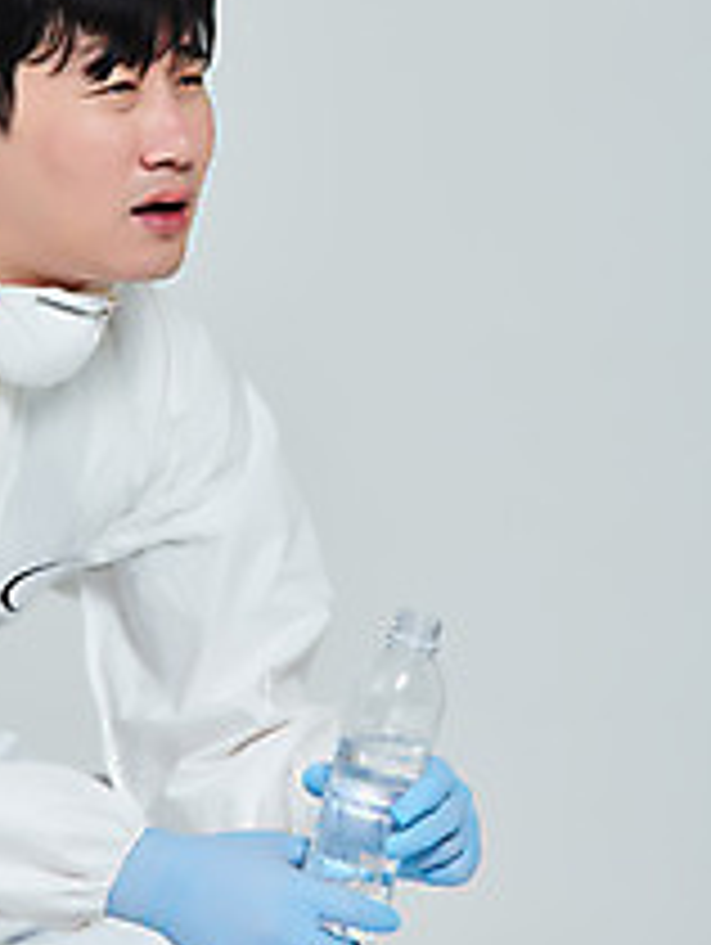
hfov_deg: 5.8
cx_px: 133
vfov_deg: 7.7
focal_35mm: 256
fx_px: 6997
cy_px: 396
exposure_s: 1/125
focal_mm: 140
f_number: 14
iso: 100
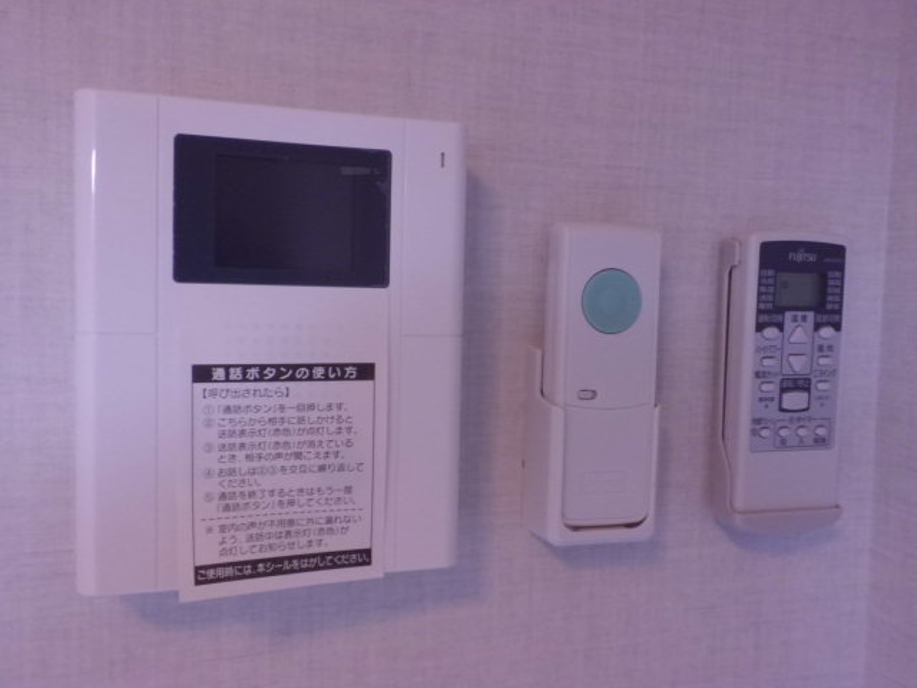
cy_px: 344
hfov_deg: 58.4
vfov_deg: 45.4
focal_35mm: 31
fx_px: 821
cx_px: 458
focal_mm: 5.5
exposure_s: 1/80
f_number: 2.9
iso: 200
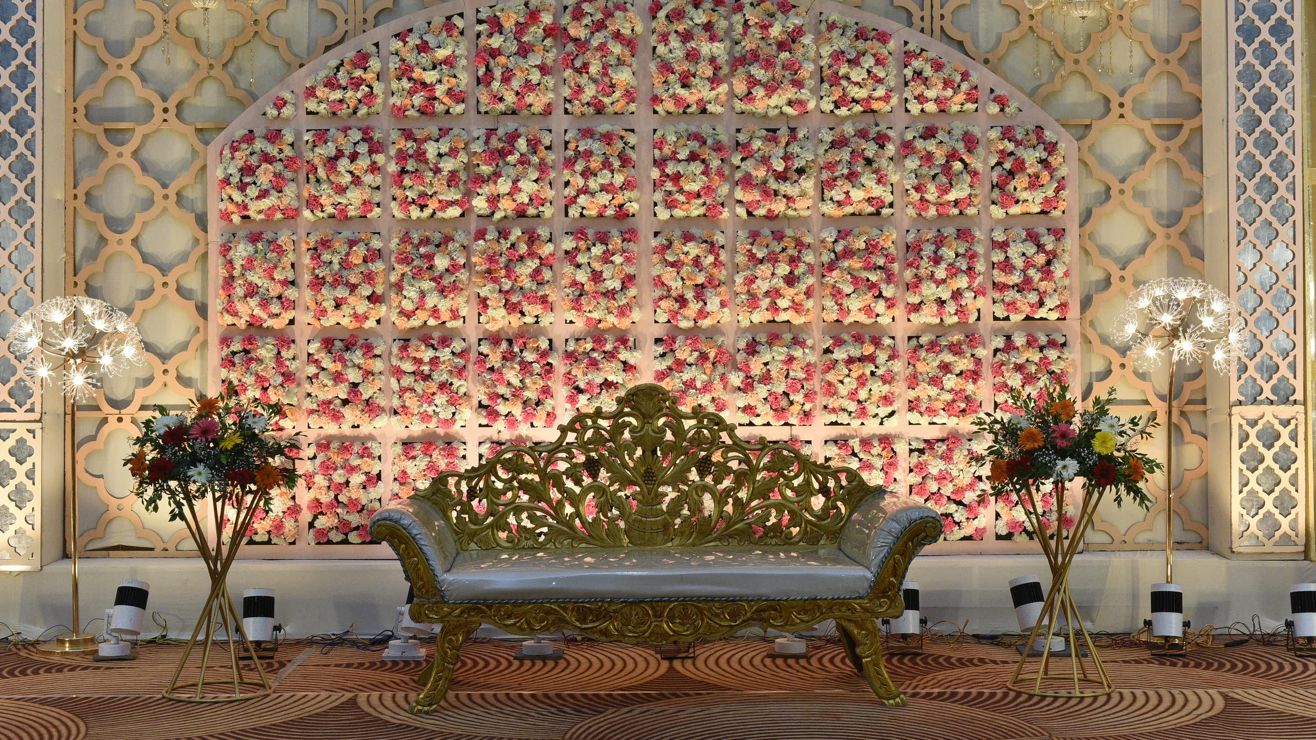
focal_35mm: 55
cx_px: 660
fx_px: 1919
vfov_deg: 21.8
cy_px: 337
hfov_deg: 37.8
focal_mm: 52
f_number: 6.3
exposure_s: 1/125
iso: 1600
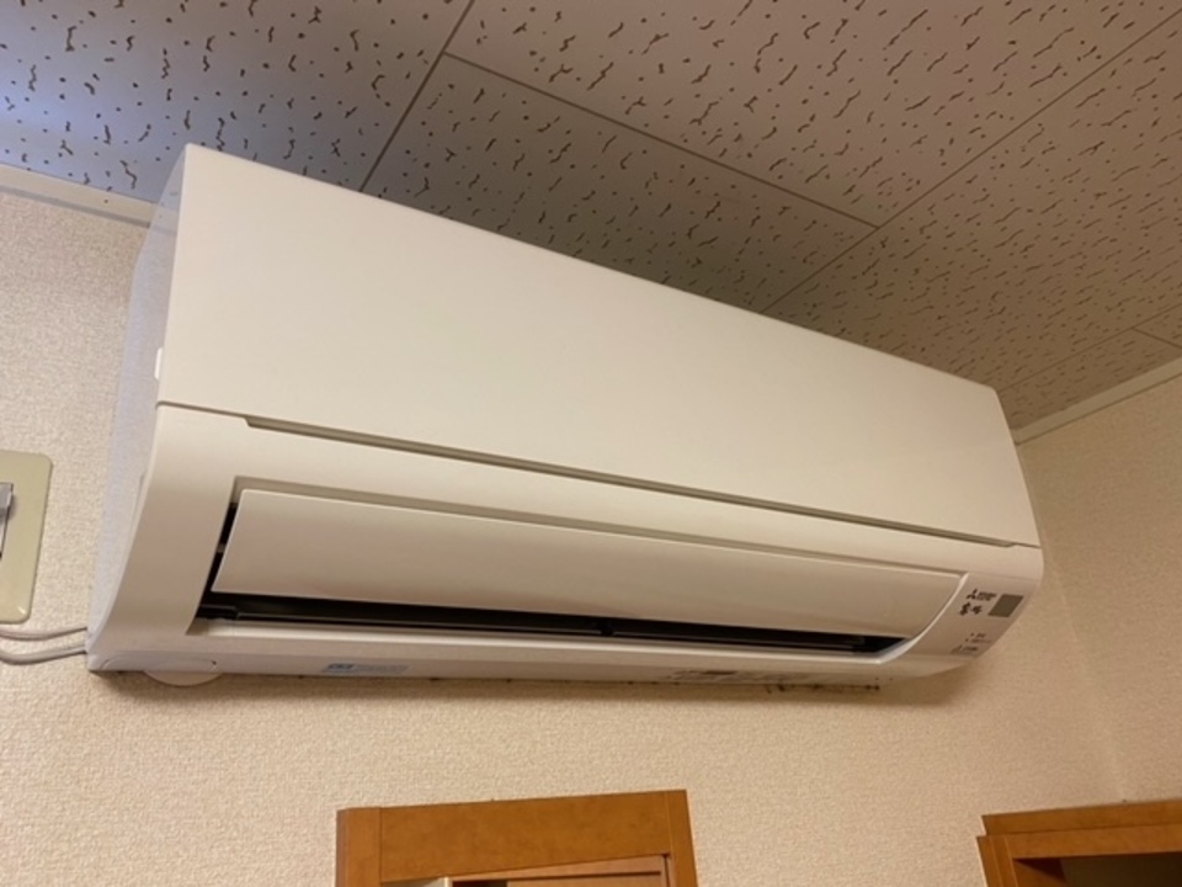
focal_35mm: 26
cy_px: 444
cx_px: 591
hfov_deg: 67.3
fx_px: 888
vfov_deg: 53.1
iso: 160
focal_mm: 4.25
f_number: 1.8
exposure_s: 1/60
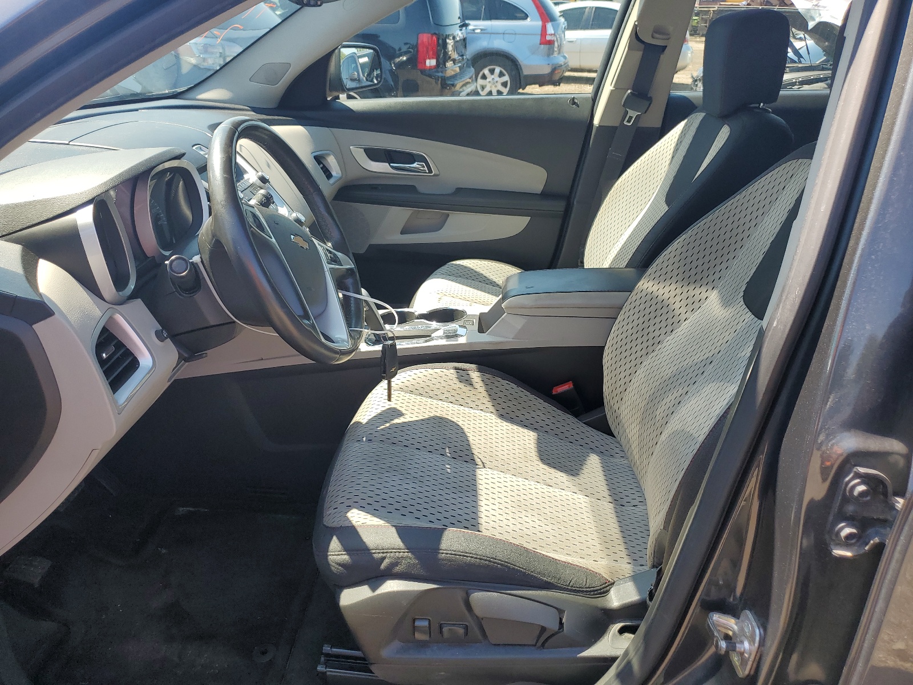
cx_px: 456
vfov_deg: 53.1
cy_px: 342
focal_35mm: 26
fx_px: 686
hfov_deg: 67.3
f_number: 1.5
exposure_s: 1/667
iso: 50
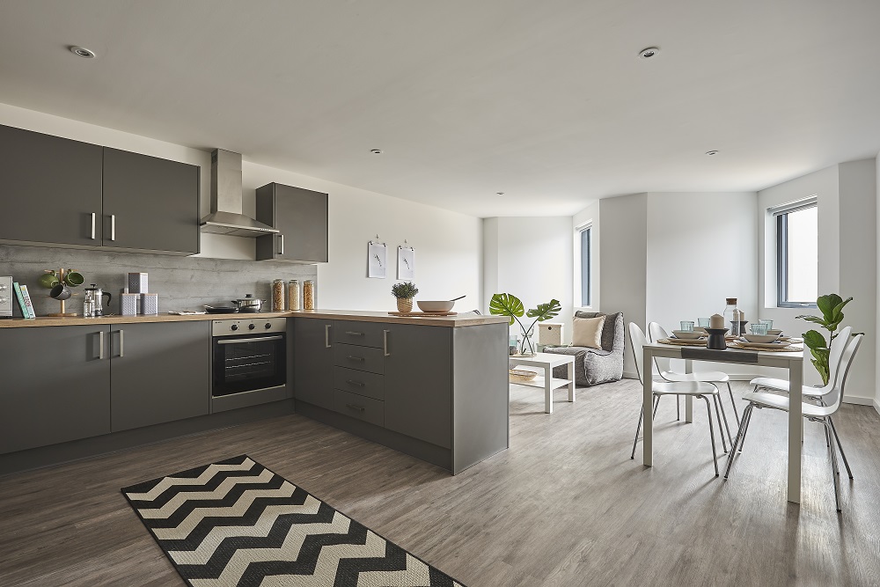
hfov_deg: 93.3
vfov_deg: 70.5
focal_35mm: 17
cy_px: 294
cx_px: 440
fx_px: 416
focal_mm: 17
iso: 250
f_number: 11
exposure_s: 2.5
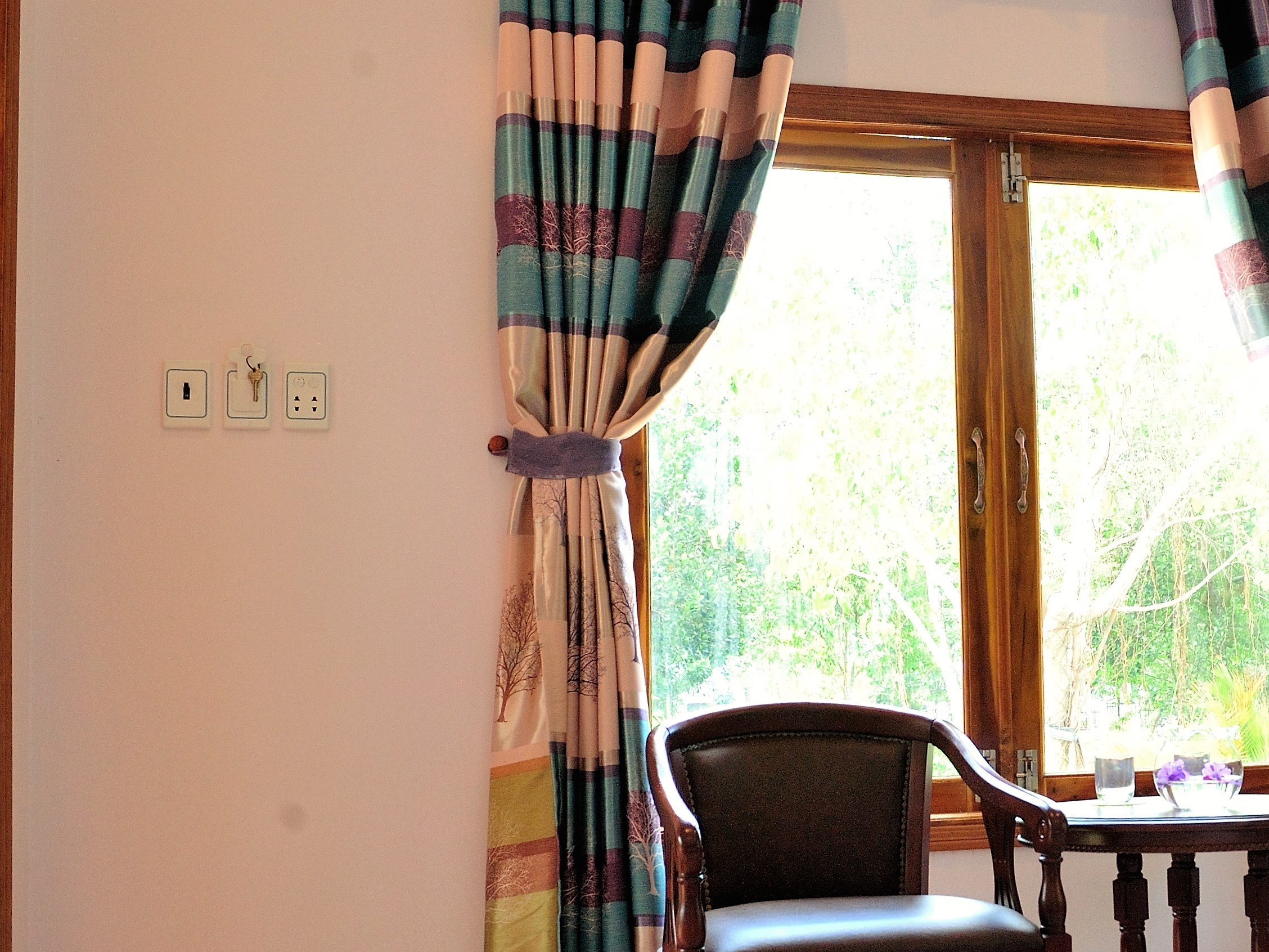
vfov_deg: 27.5
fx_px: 1943
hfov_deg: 34.8
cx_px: 1054
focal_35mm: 53
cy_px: 557
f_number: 5.6
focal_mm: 31
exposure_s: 1/100
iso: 800
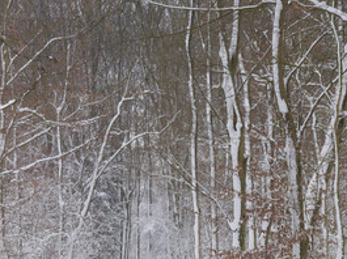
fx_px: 1602
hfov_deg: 12.4
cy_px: 202
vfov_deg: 9.2
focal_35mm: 160
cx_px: 145
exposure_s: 1/30
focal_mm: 46
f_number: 7.1
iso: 100
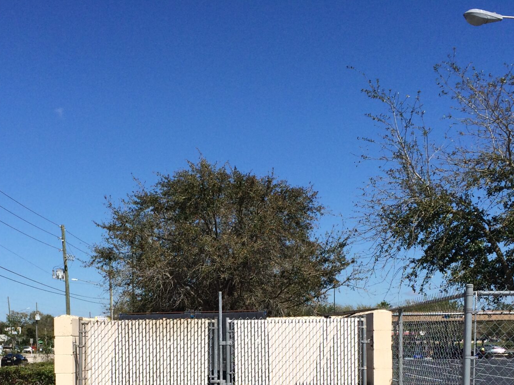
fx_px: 861
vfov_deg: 24.3
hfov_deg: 33.1
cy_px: 365
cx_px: 206
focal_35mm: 58
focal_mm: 4.12
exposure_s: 1/3731
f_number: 2.2
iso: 40
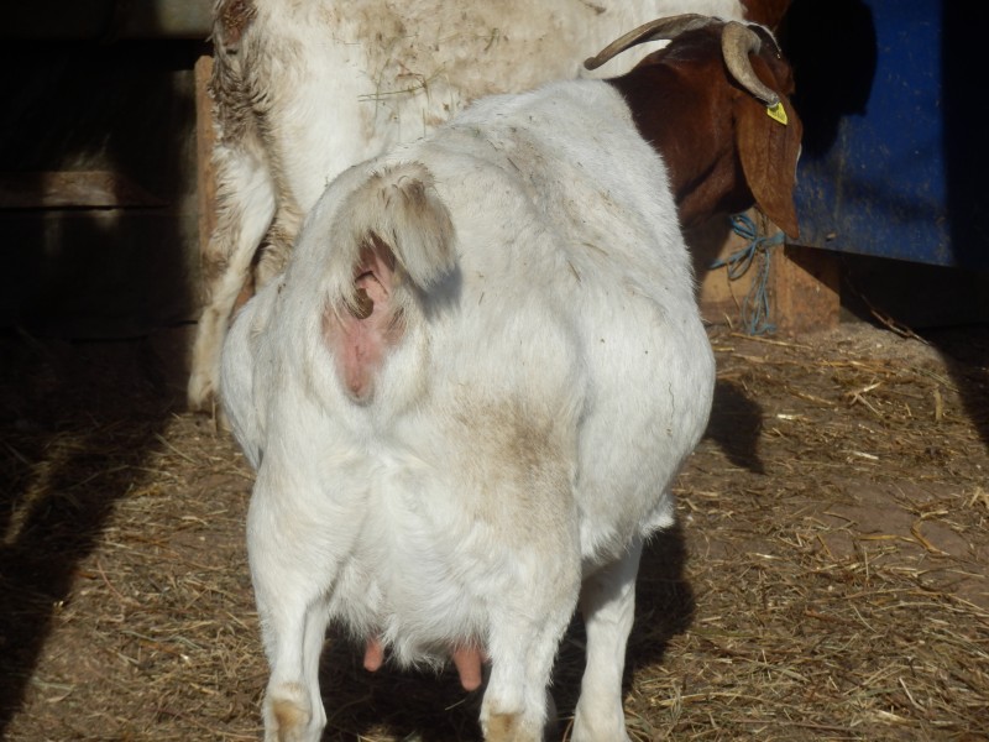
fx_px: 4343
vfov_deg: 9.8
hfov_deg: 13.0
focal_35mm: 152
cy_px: 371
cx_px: 494
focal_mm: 26.9
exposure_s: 1/500
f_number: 5.9
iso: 80
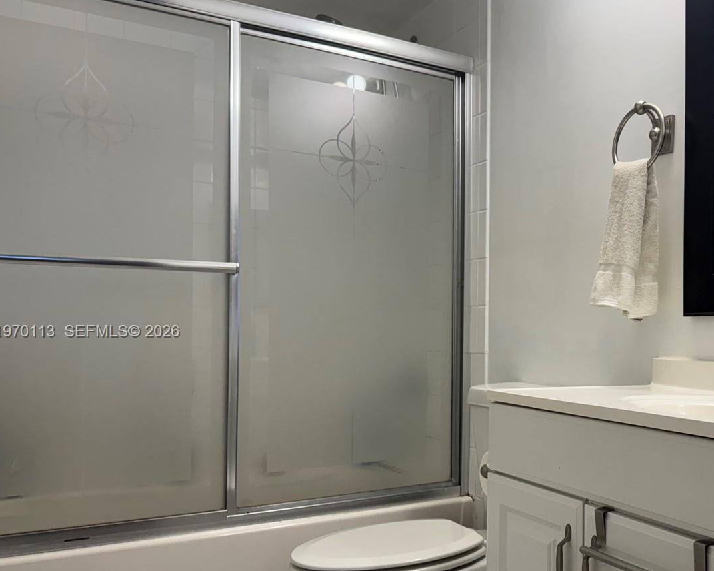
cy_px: 332
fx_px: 740
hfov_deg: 50.1
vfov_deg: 42.1
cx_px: 505
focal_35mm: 35
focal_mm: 6.76
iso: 160
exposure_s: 1/120
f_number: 1.78
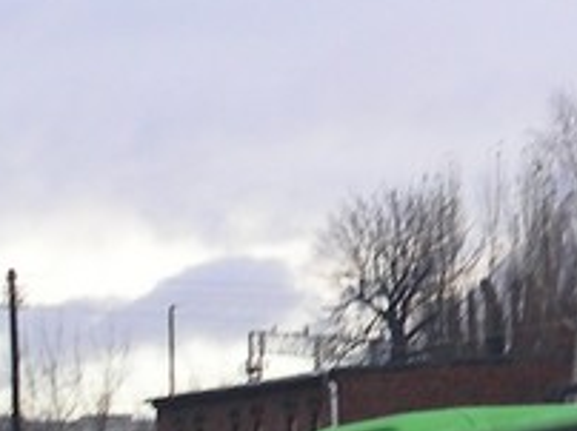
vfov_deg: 5.3
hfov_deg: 7.0
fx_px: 4678
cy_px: 350
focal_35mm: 281
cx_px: 871
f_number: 3.5
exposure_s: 1/64.5
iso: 50
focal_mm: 10.5
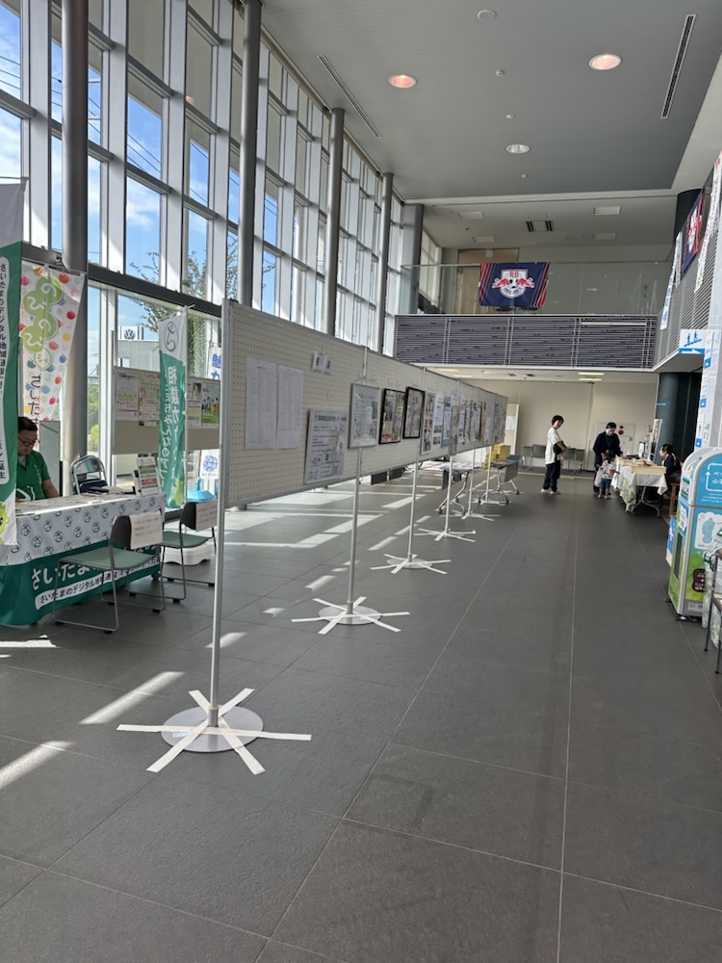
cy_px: 482
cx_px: 361
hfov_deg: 56.8
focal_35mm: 24
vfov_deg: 71.6
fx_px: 667
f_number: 1.78
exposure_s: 1/767
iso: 80
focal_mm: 6.86
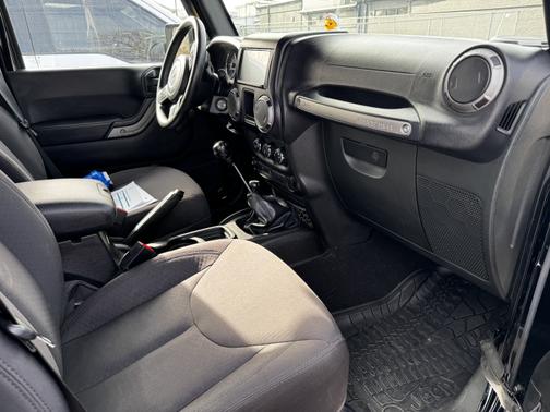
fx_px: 381
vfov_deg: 56.8
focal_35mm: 24
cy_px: 206
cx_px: 275
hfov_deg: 71.6
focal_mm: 6.86
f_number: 1.78
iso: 80
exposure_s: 1/127
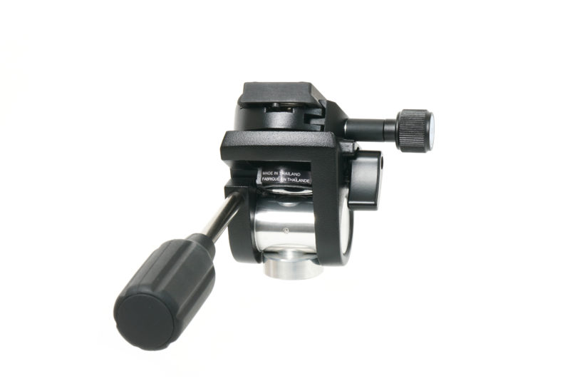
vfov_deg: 18.2
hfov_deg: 27.0
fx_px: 1188
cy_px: 190
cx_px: 285
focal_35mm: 75
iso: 200
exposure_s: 1/4
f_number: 16
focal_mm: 50
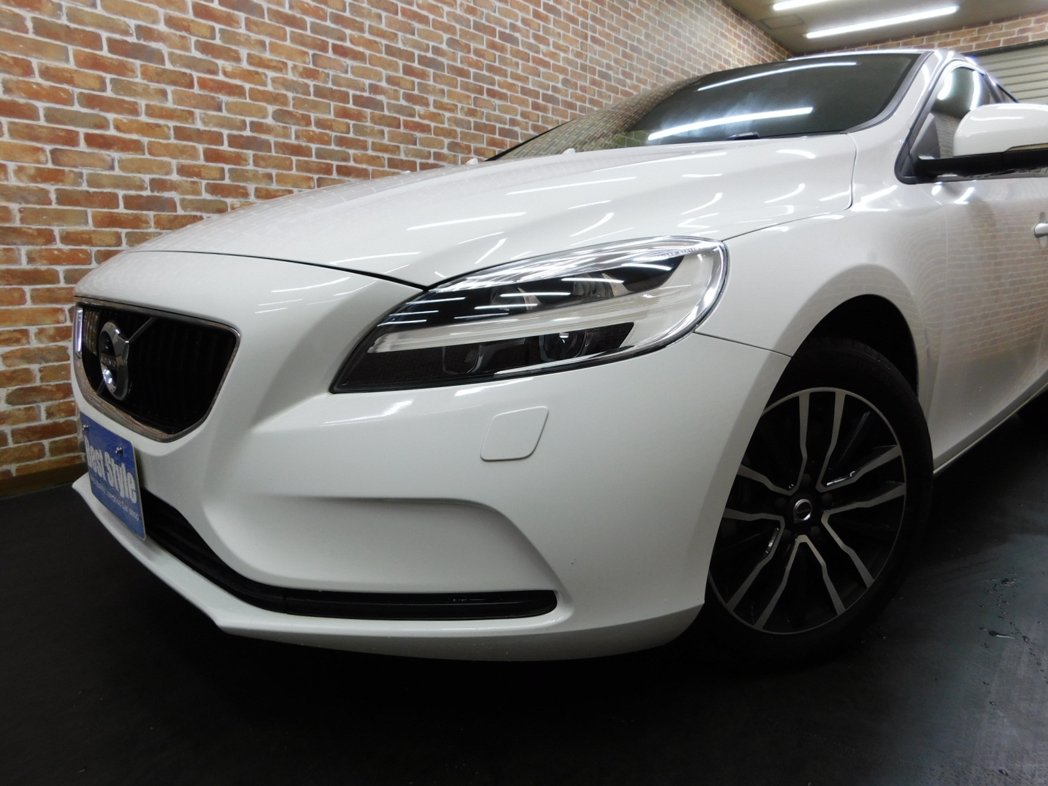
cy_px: 393
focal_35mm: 23
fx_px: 696
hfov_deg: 73.9
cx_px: 524
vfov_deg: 58.9
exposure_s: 1/30
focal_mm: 4
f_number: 3
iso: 160
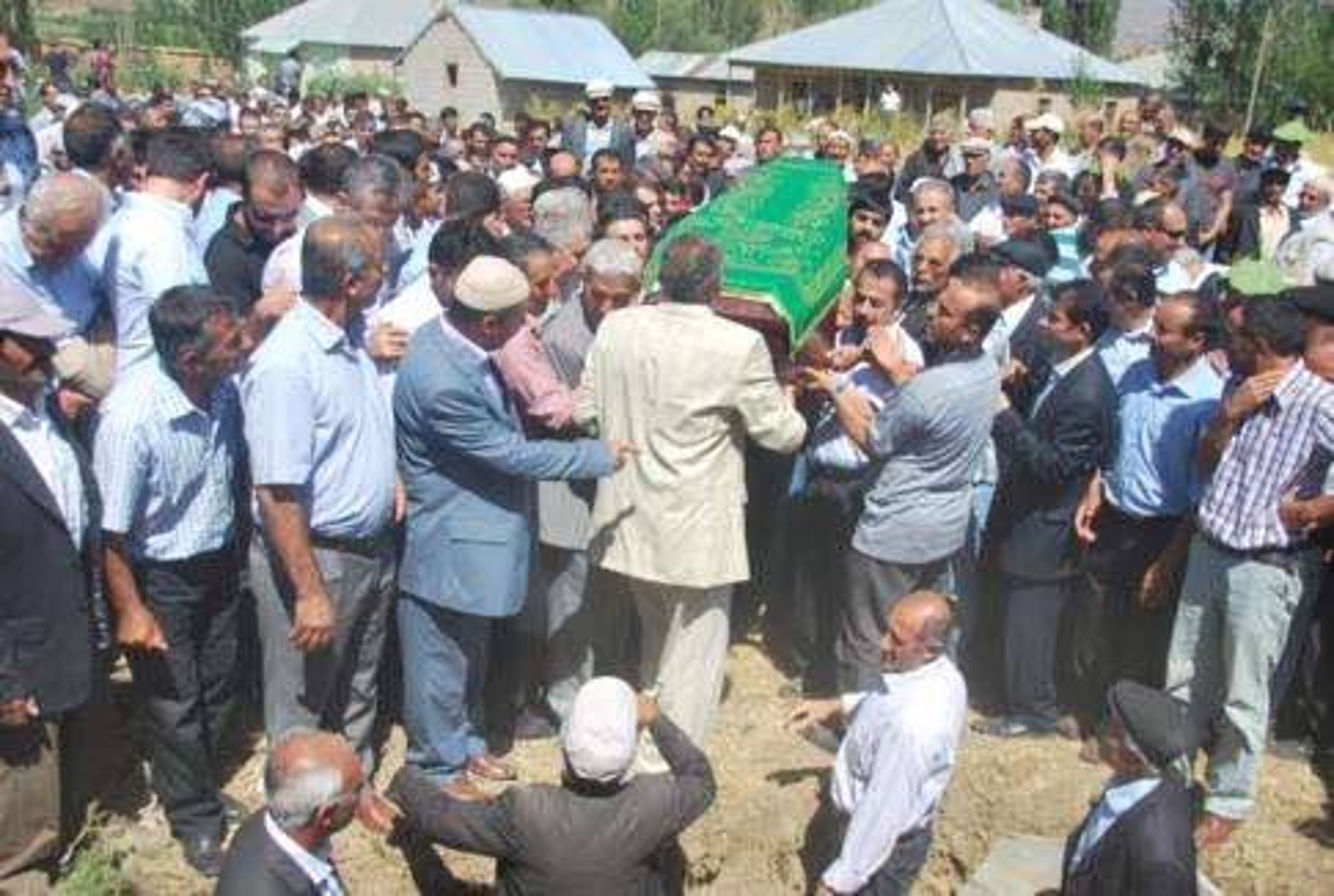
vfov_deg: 9.4
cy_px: 448
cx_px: 667
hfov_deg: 13.9
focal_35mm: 147
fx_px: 5461
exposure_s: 1/640
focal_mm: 98
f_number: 6.3
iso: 100
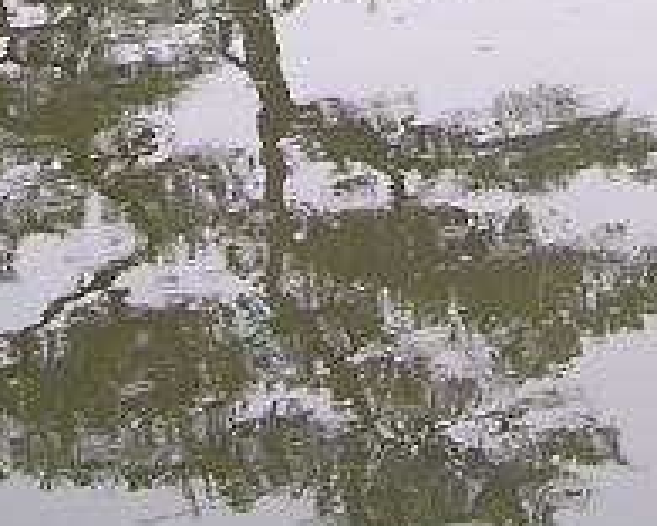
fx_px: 3792
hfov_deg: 9.8
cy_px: -563
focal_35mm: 195
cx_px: 795
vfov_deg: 7.6
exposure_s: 1/182
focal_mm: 5.8
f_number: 2.8
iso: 100
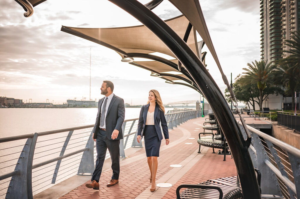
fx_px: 292
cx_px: 150
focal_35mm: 35
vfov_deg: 37.8
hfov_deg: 54.4
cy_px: 100
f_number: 3.2
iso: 640
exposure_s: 1/6400
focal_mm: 35
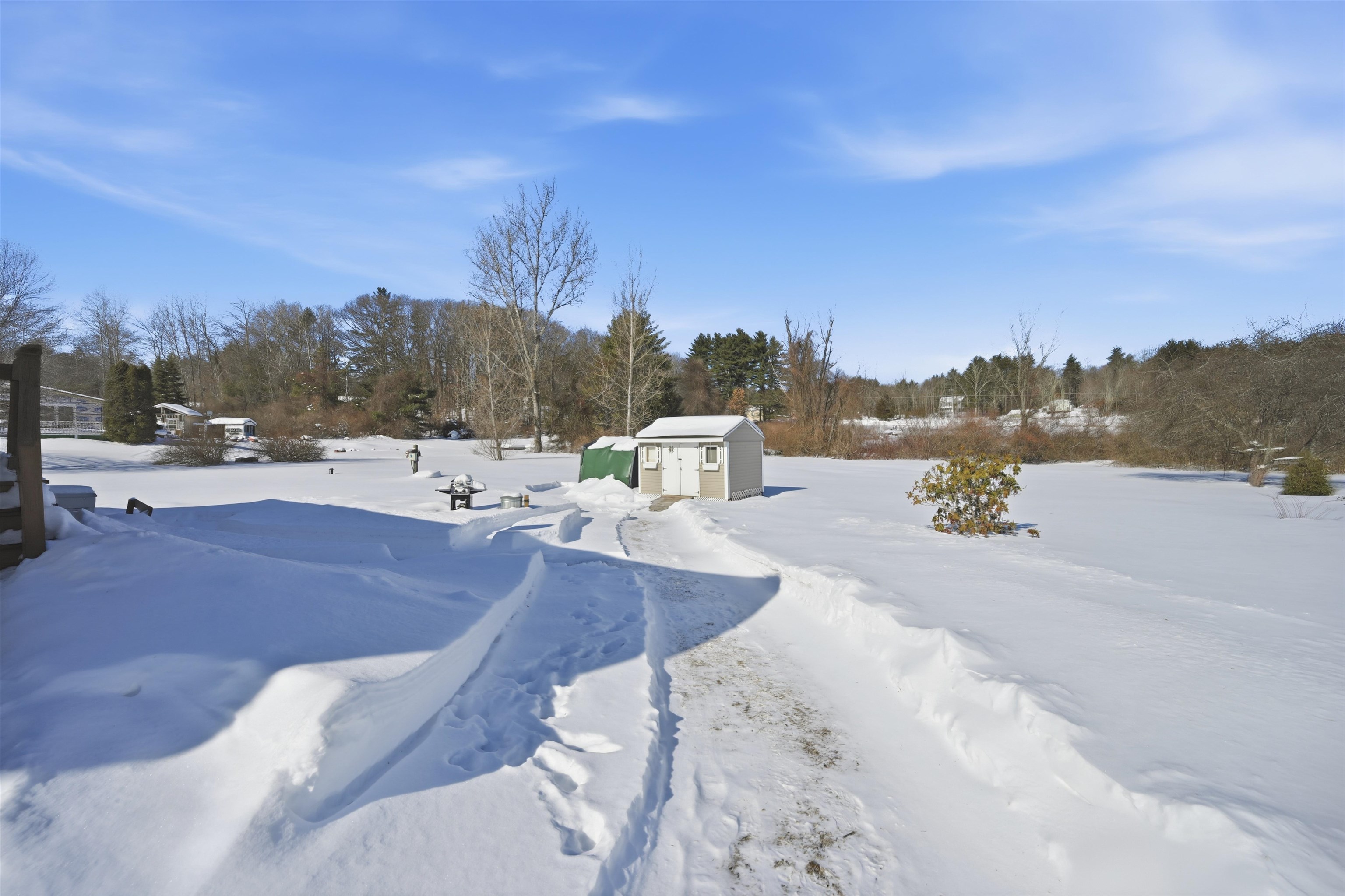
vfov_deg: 81.2
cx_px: 672
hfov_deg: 104.3
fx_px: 523
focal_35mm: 14
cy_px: 448
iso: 200
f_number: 4.5
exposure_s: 1/8000
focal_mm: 14
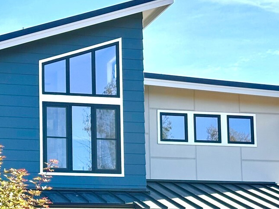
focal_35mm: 119
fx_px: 959
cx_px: 93
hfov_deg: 16.5
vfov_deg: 12.3
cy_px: 198
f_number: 1.78
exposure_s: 1/1992
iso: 64
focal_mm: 6.86
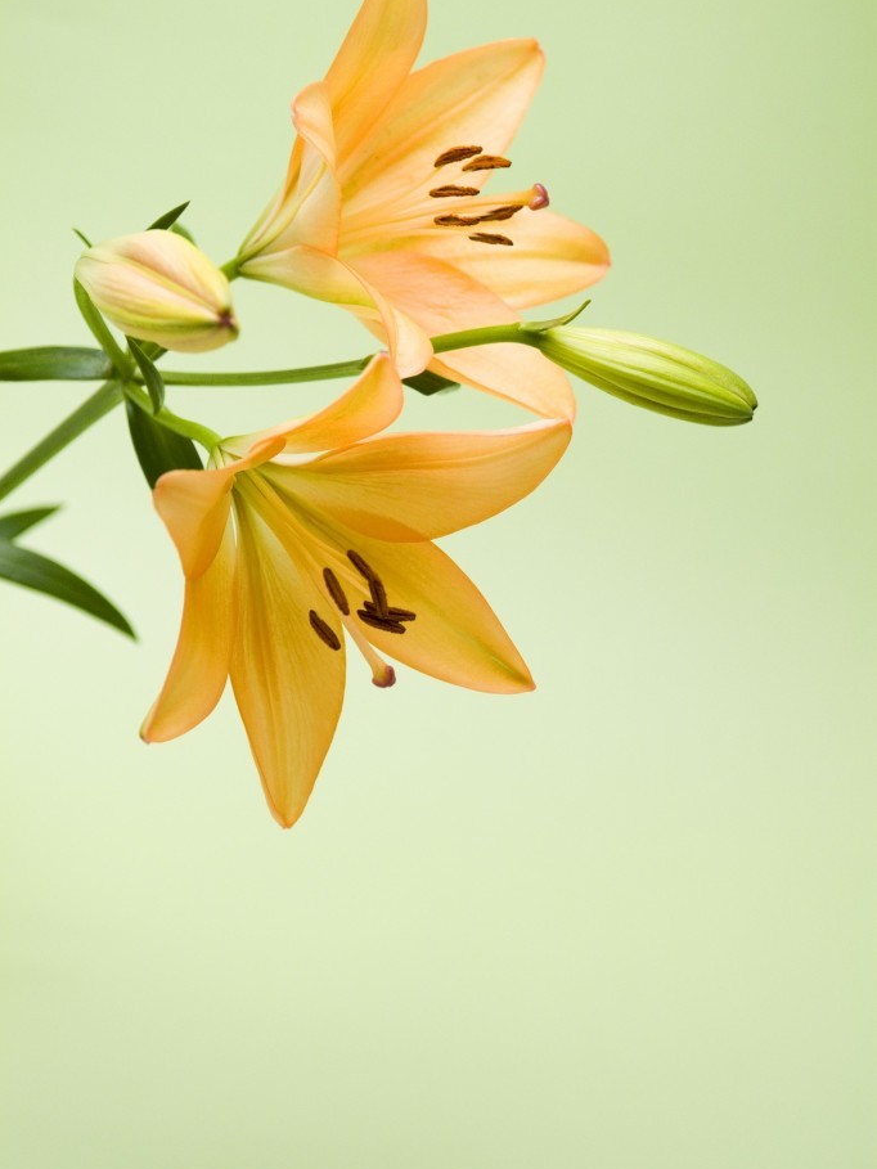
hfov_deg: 16.4
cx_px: 439
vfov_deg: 21.8
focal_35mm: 90
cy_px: 570
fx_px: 3039
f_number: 4
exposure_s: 1/45
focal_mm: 55
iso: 400
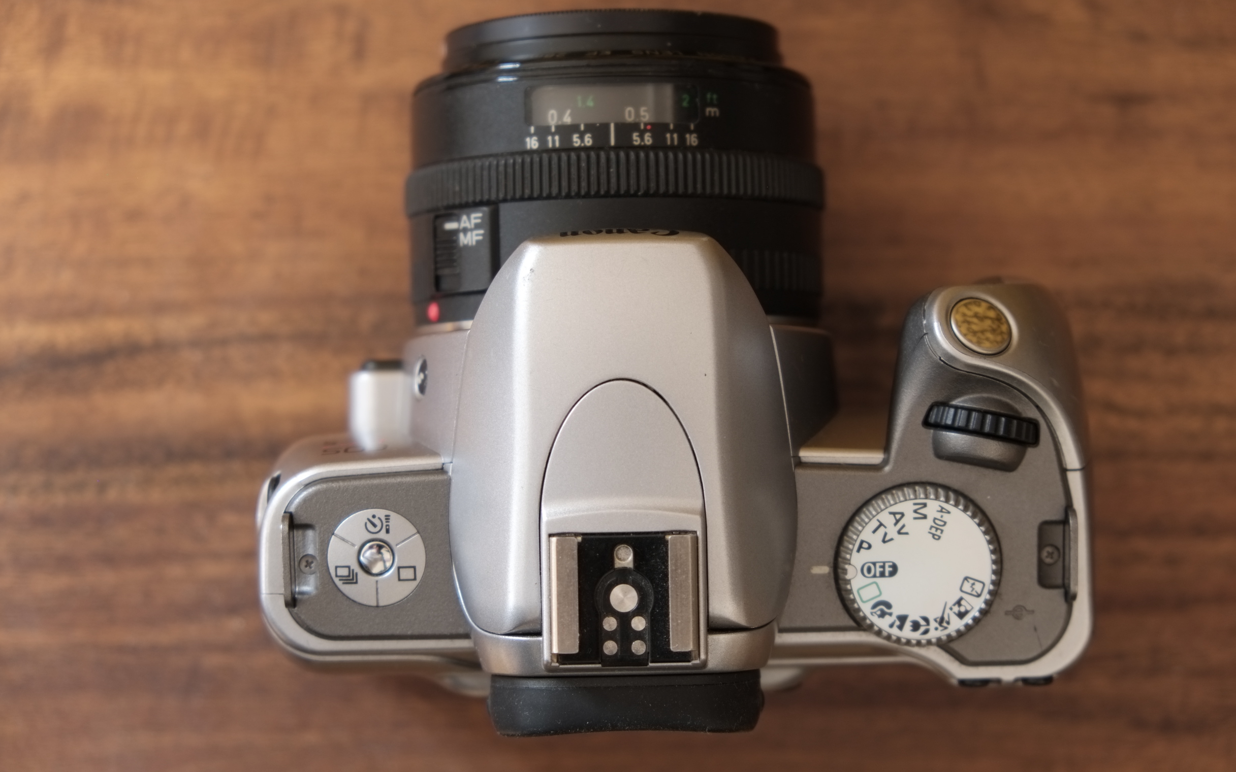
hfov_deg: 25.5
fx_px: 2729
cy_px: 402
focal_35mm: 81
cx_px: 619
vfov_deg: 16.1
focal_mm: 52.7
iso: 200
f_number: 4
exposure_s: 1/1.3
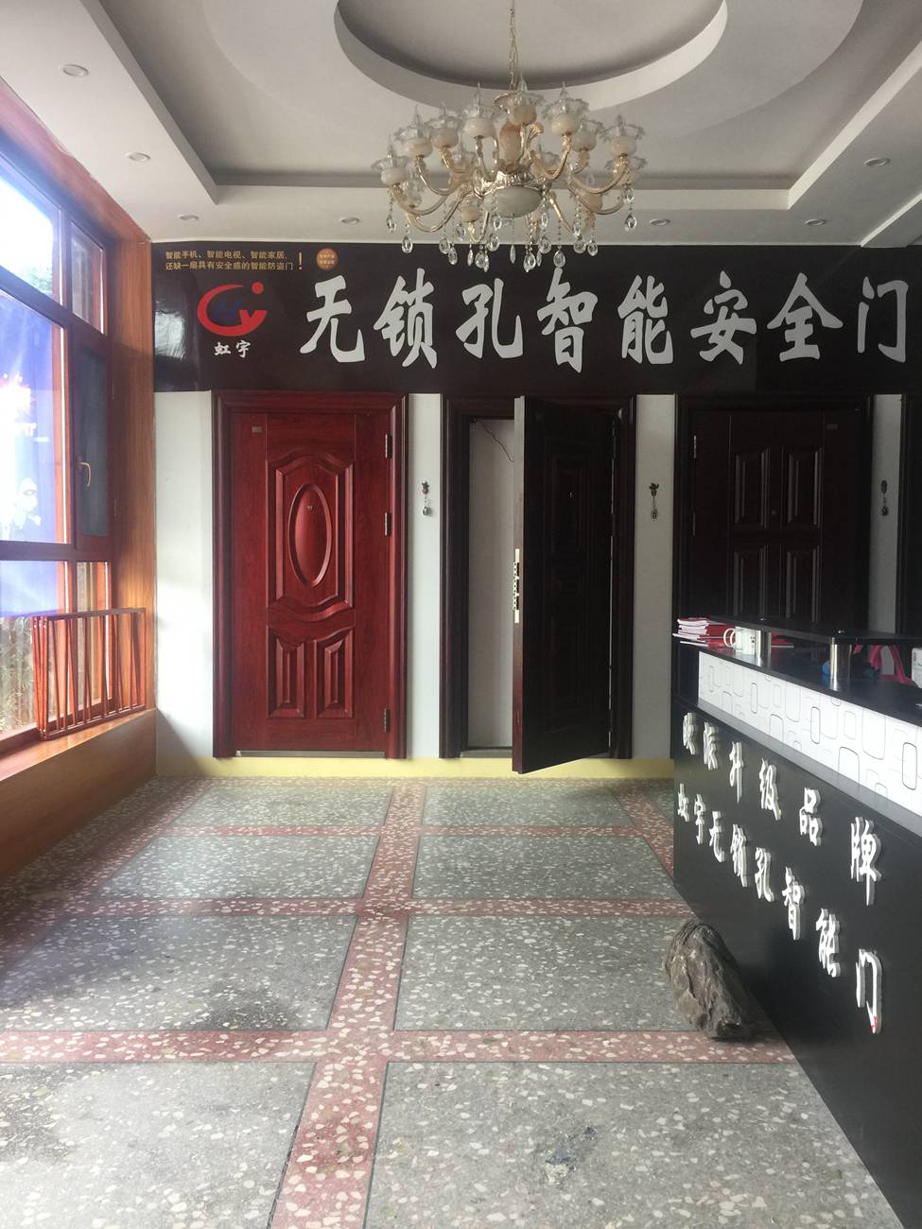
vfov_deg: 61.7
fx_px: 1030
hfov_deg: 48.2
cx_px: 461
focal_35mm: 29
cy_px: 614
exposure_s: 1/33
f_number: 2.2
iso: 50
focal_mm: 4.15
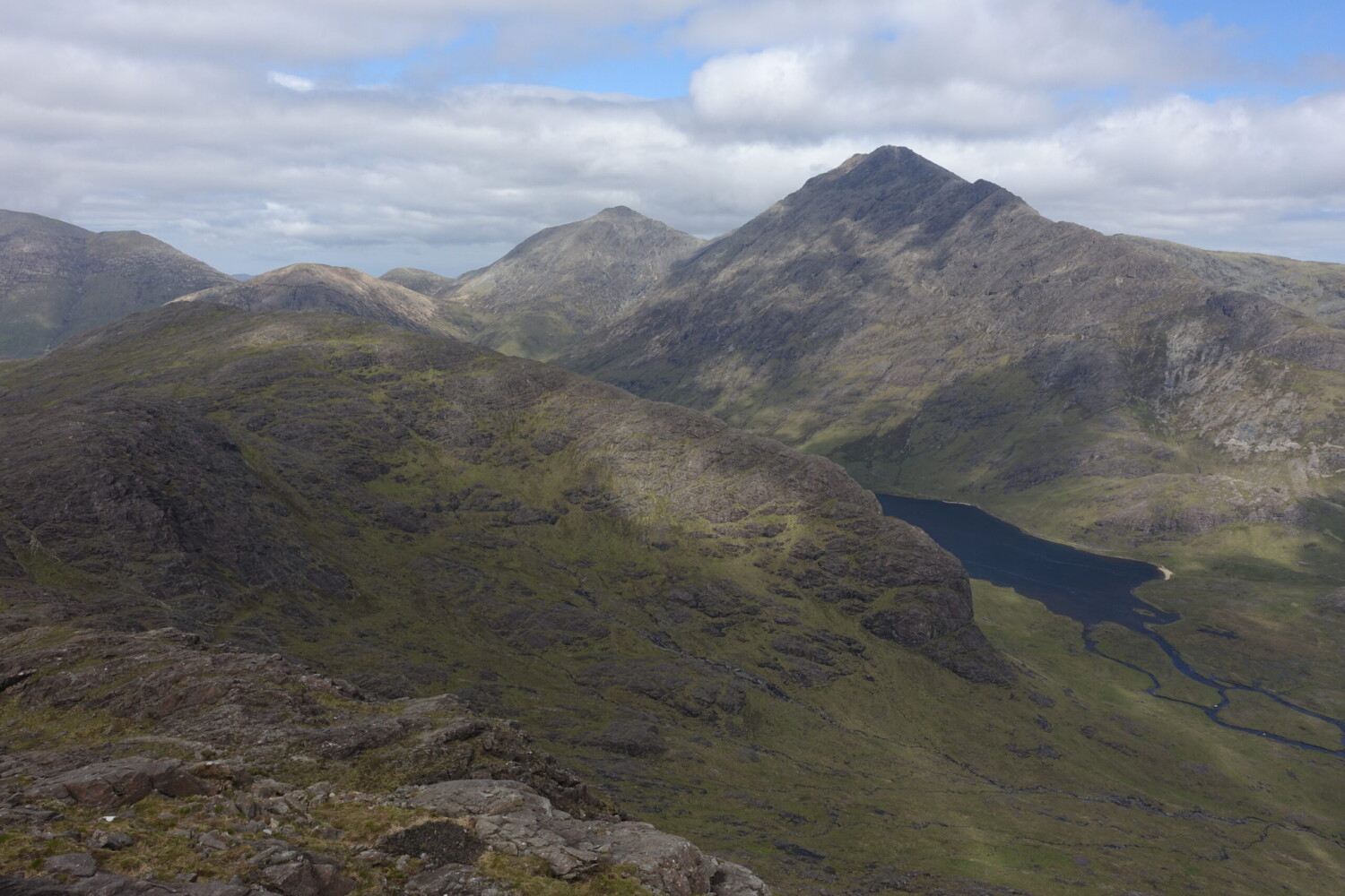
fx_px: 897
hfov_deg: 73.7
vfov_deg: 53.1
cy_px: 448
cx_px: 672
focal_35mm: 24
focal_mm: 8.8
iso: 125
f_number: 5.6
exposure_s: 1/640
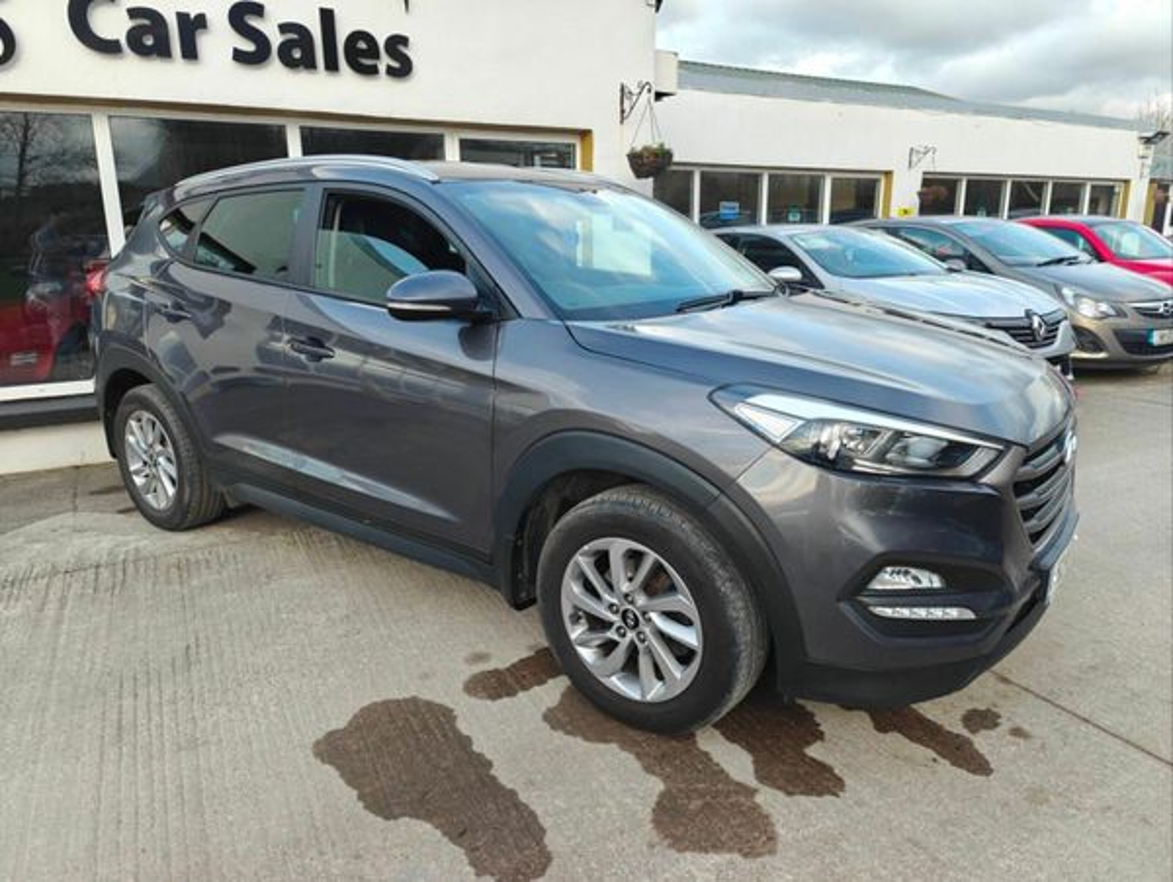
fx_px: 814
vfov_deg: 56.9
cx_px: 586
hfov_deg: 71.6
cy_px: 441
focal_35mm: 24
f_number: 1.7
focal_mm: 6.06
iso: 80
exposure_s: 1/100
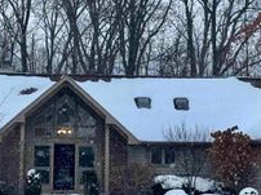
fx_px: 896
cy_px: 69
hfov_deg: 16.5
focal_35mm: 119
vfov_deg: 12.4
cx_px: 167
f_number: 1.78
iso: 64
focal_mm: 6.76
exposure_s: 1/1366
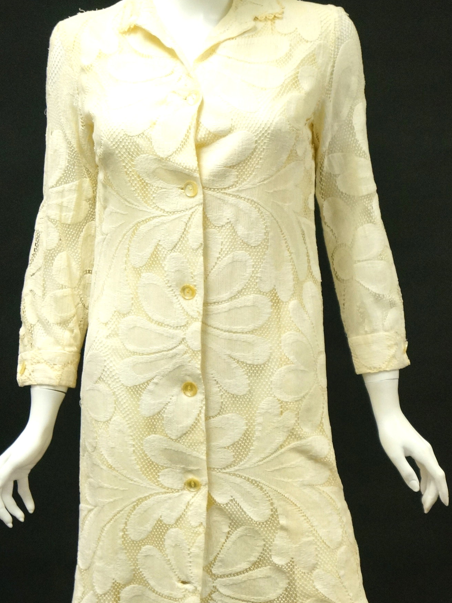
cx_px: 214
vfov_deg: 17.8
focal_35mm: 111
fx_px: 1927
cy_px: 318
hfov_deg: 13.4
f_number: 5.6
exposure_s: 1/100
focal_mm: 55
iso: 1250
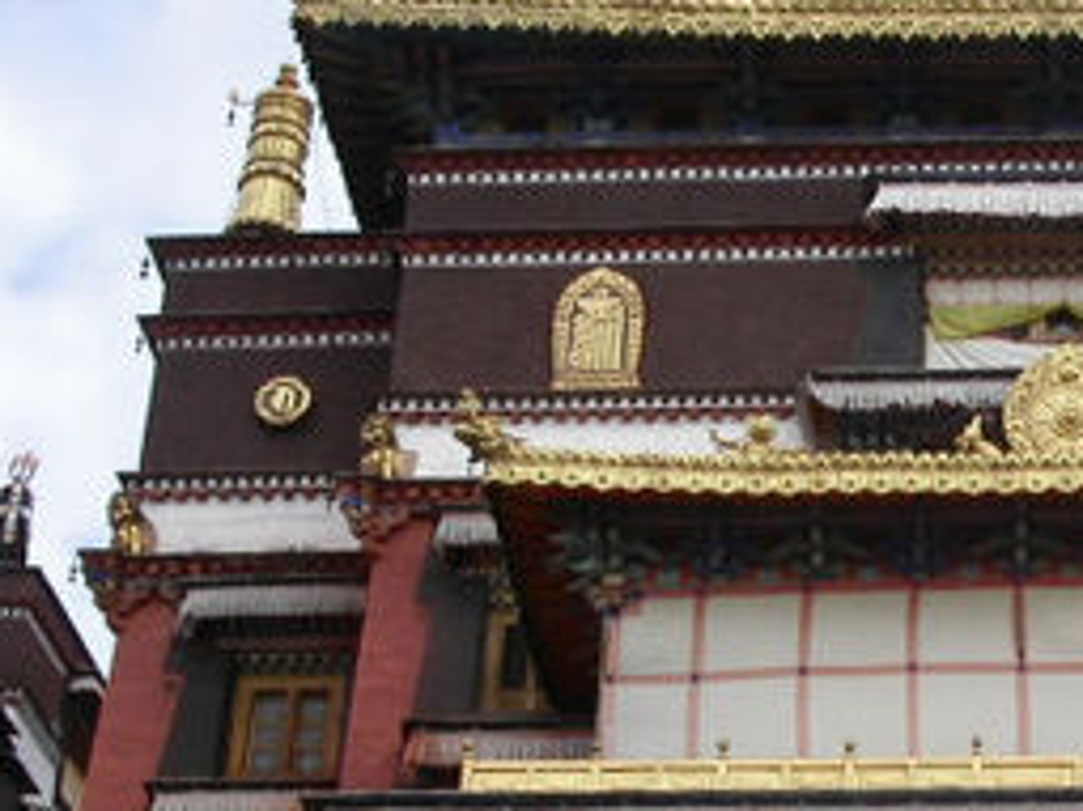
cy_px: 656
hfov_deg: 19.8
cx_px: 1024
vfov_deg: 15.1
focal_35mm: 97
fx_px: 3033
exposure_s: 1/350
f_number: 6.7
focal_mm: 7.8
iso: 100
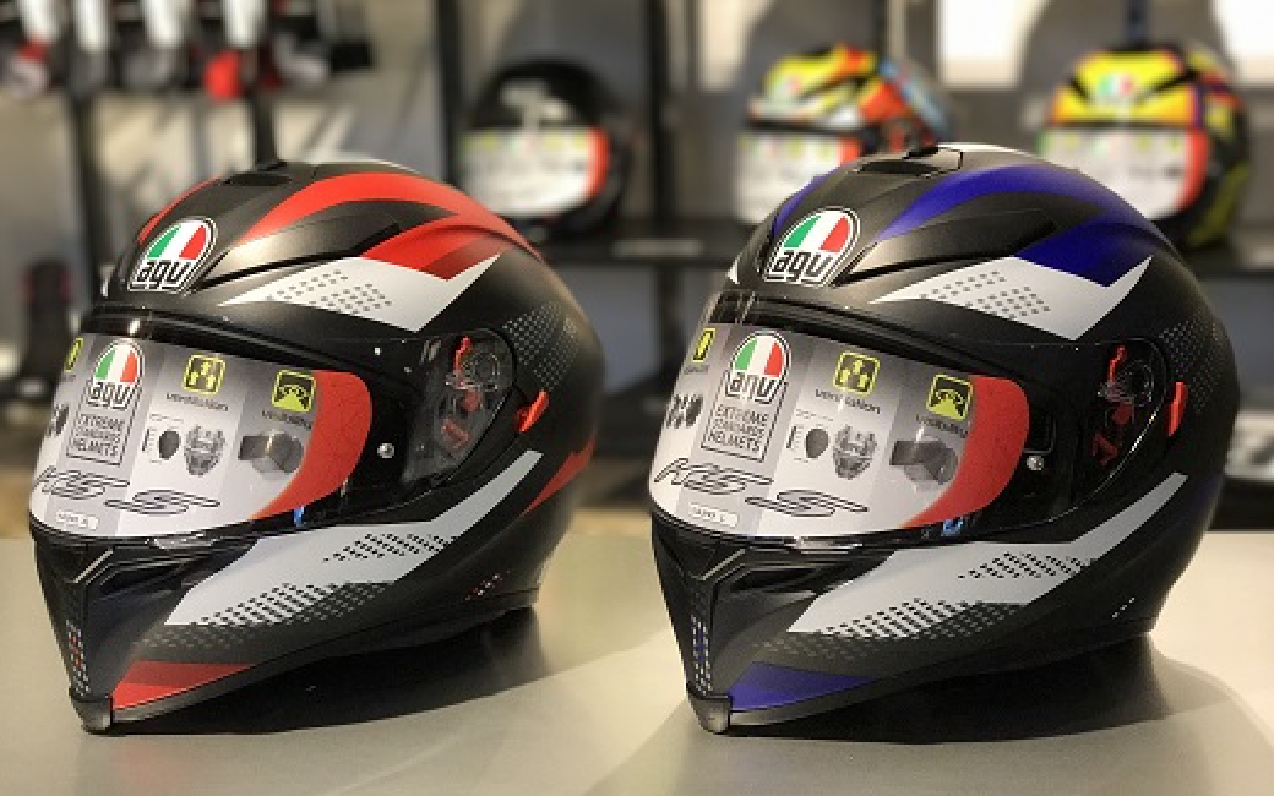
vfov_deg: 21.3
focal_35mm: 61
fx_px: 2118
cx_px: 636
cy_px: 443
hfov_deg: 33.5
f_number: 2.8
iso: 250
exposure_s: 1/60
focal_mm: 6.6
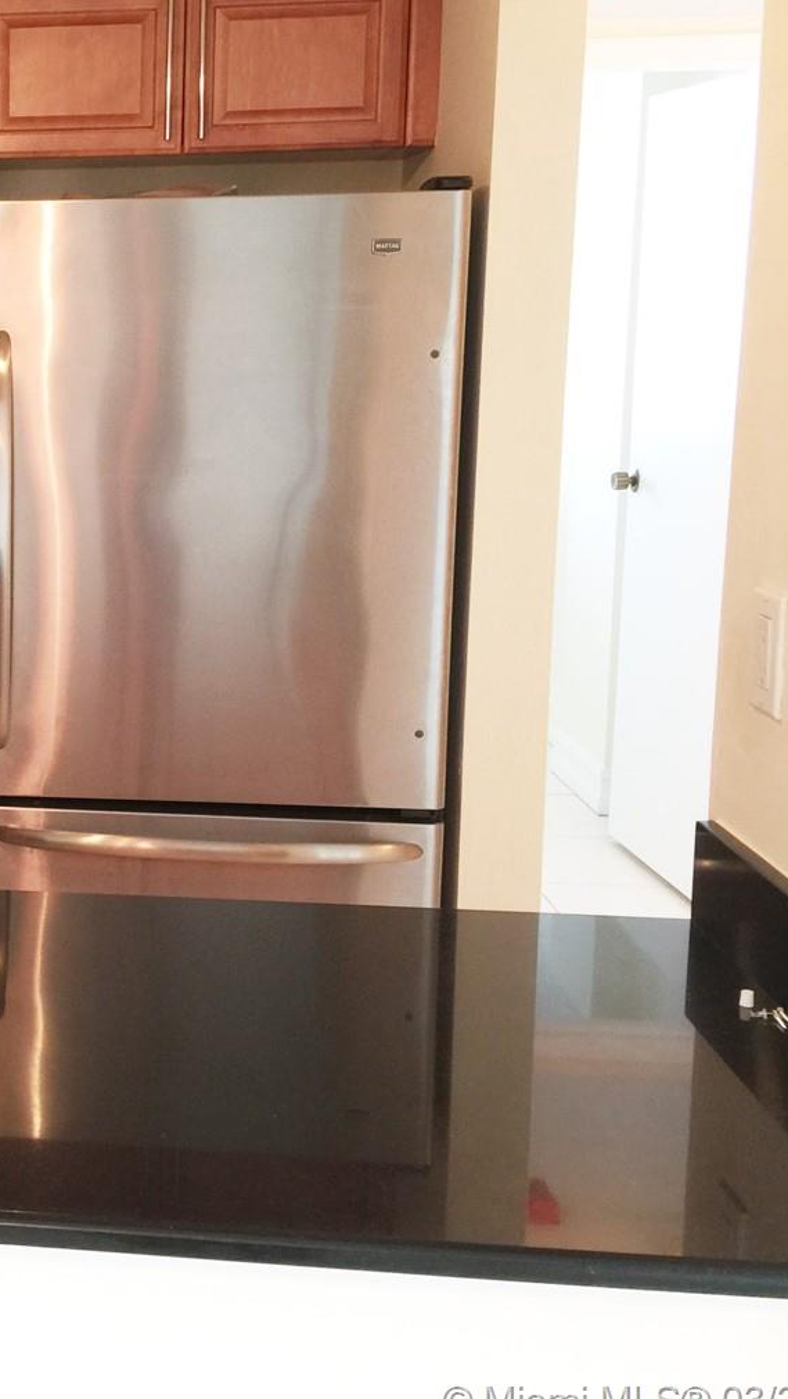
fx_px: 1857
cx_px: -217
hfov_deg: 21.8
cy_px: 598
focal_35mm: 50
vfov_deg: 41.2
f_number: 2.2
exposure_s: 1/15
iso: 50
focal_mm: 4.15
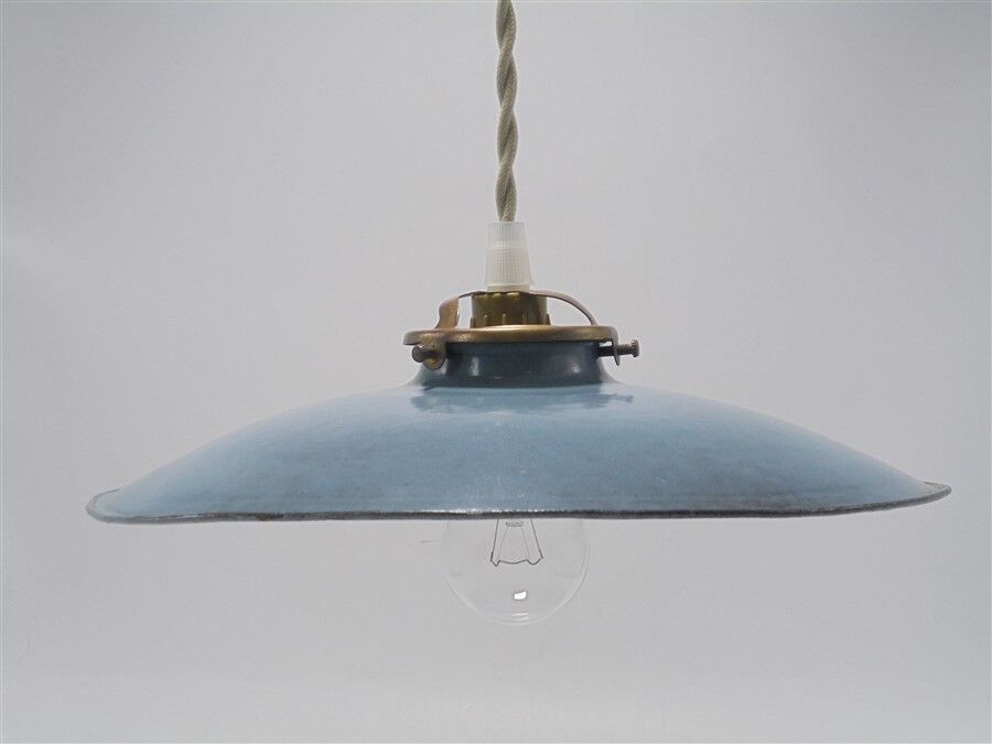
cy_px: 372
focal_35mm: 49
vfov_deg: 29.7
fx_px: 1404
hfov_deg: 38.9
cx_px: 496
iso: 100
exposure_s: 1/50
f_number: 4.8
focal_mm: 8.9
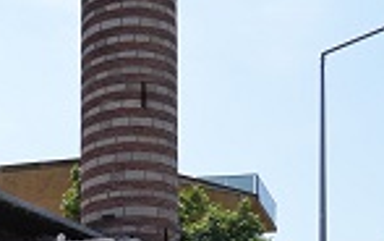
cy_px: 500
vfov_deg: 11.6
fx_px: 1047
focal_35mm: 100
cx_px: -52
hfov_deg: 19.8
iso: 200
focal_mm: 24
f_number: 4
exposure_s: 1/2000
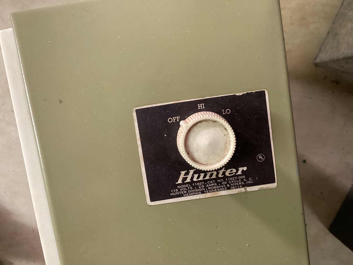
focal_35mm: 31
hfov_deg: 58.3
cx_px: 176
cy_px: 132
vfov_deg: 45.4
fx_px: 316
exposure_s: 1/40
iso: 320
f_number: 2.4
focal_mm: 3.3
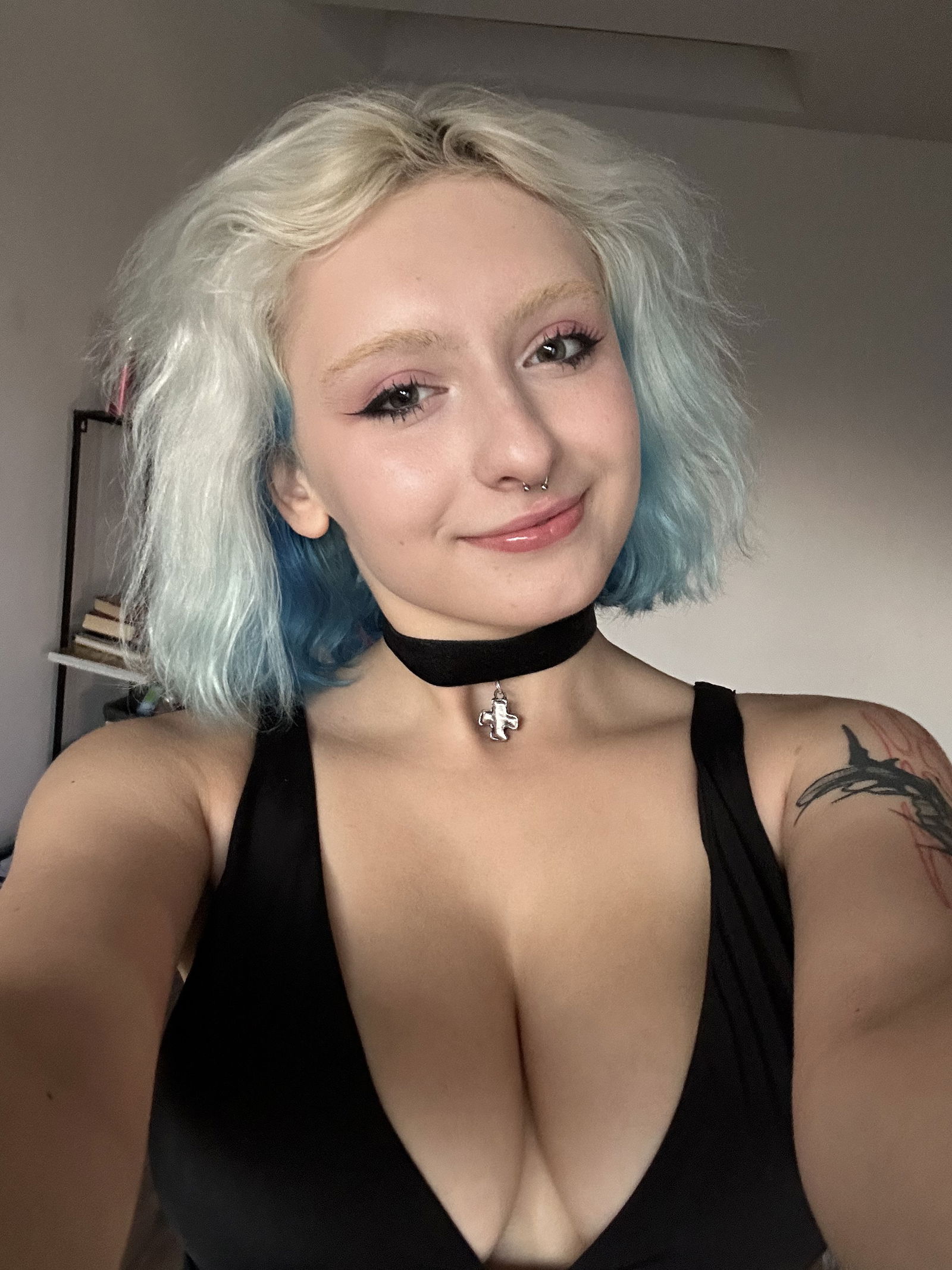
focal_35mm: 30
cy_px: 635
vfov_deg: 60.0
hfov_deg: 46.8
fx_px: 1100
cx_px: 476
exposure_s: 1/31
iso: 400
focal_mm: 2.69
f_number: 1.9
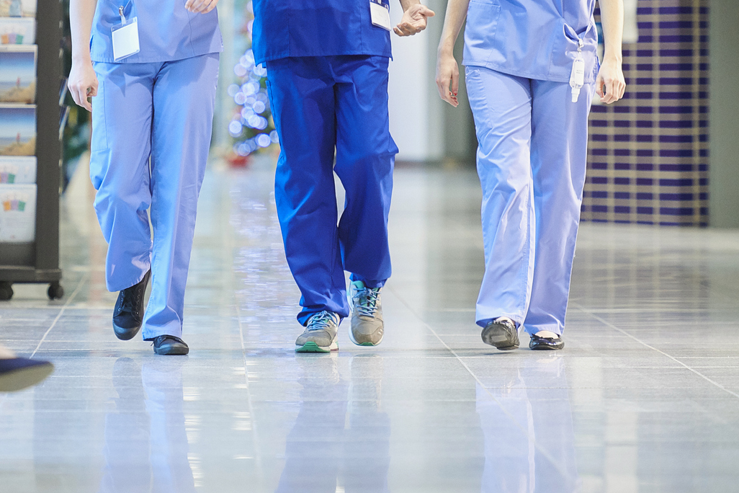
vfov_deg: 4.4
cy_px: 103
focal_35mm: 310
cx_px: 236
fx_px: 6363
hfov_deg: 6.6
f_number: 2.8
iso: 1600
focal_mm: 150
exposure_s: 1/160
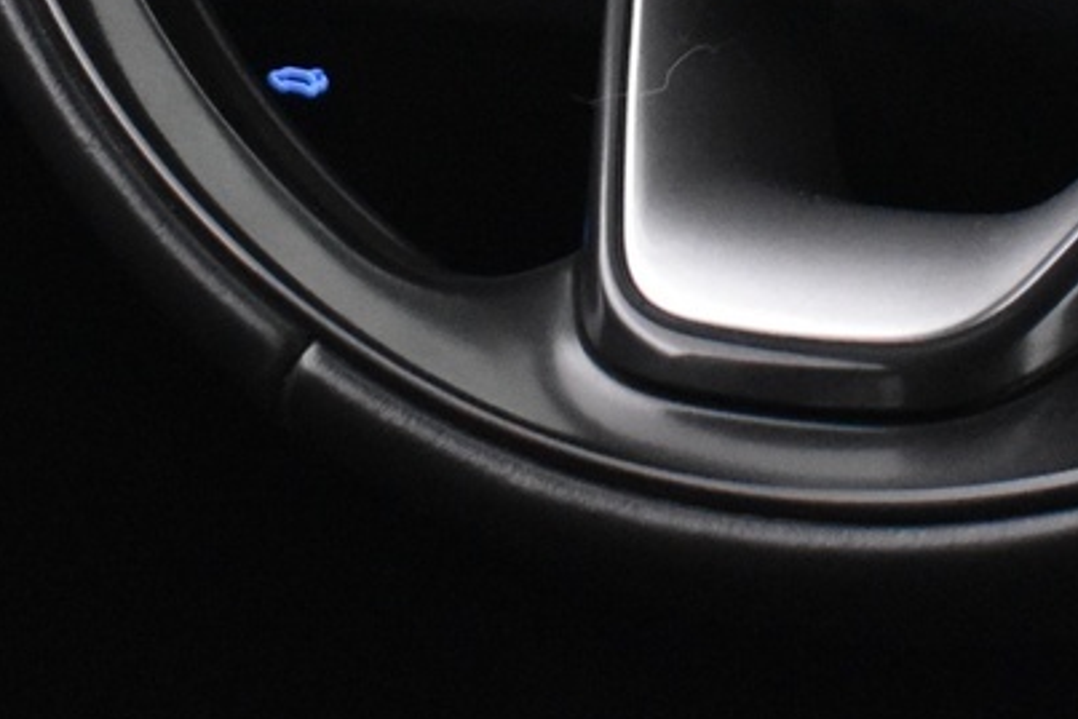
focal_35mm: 181
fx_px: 5422
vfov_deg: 7.3
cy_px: -644
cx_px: 867
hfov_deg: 11.3
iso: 3200
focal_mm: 30
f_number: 4.2
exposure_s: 1/30
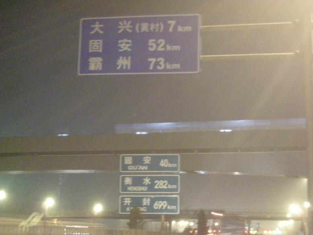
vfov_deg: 17.6
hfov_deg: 23.3
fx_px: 760
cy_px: 118
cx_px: 156
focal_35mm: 84
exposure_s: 1
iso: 1000
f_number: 4.1
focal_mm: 13.7
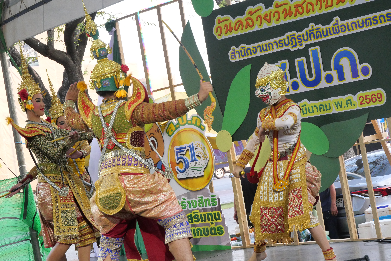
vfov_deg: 16.5
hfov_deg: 24.5
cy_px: 130
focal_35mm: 83
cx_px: 196
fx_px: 902
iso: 3200
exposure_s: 1/320
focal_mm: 40
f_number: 7.1
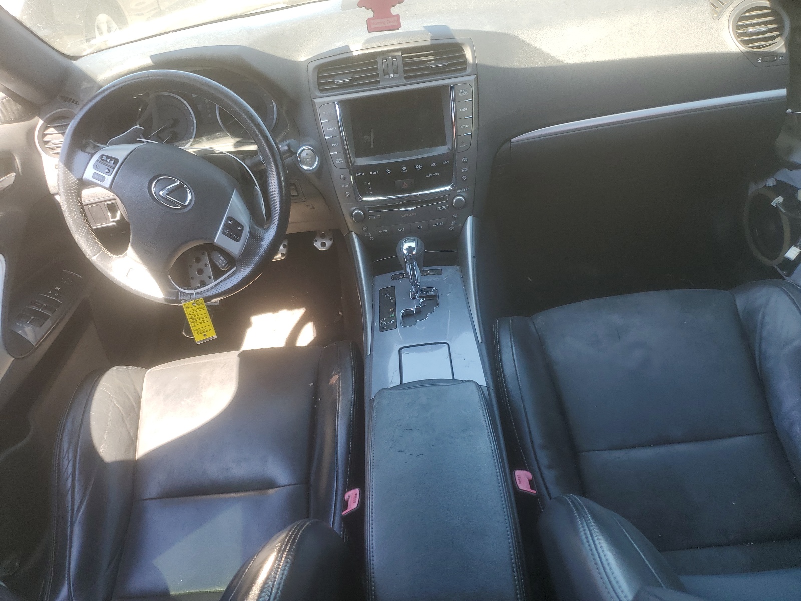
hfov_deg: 67.3
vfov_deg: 53.1
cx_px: 400
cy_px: 300
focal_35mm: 26
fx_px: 602
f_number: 1.5
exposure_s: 1/152
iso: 50
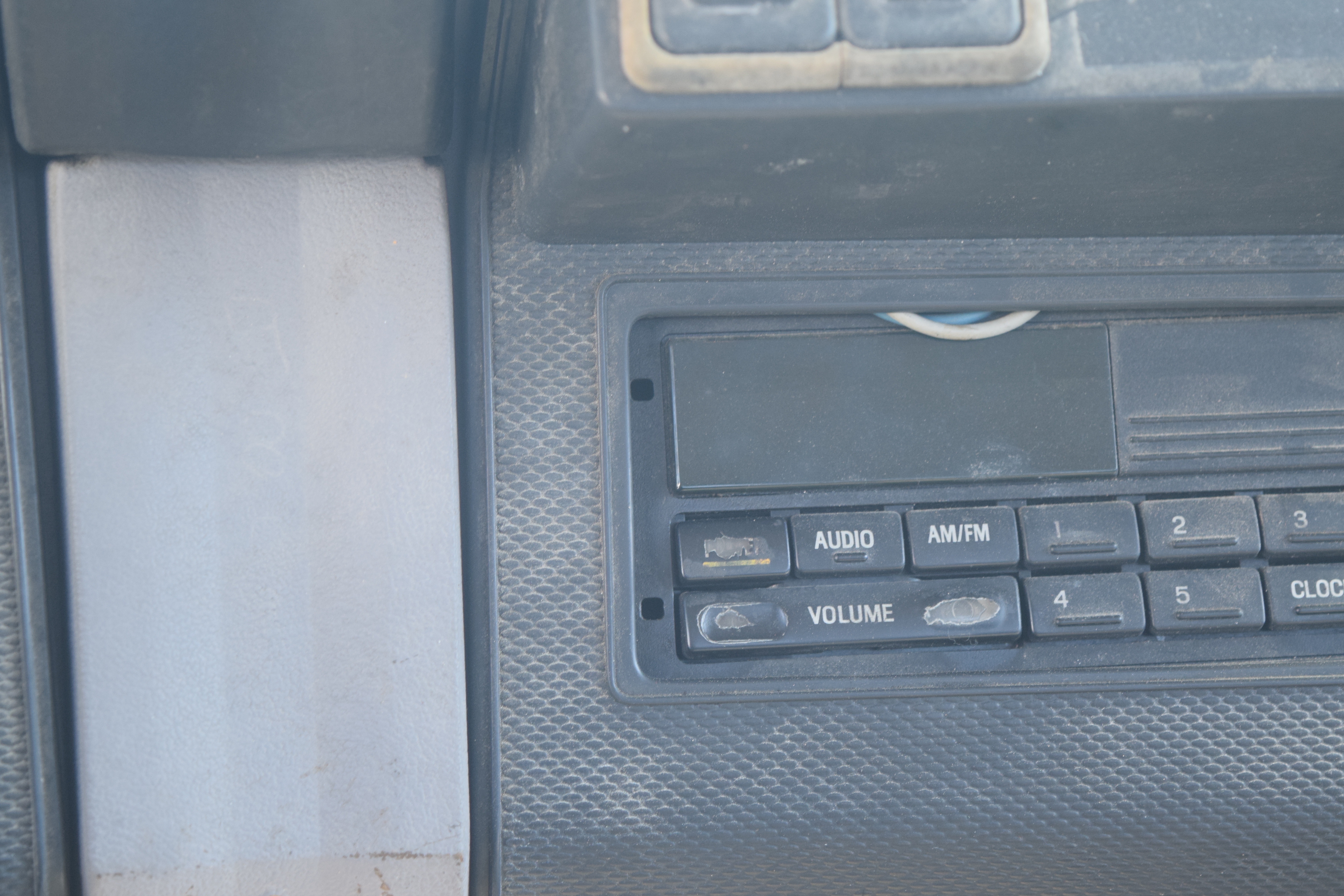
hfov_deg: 24.6
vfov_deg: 16.6
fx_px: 3080
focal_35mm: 82
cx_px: 672
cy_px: 448
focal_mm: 55
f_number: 5.6
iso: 800
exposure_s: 1/60
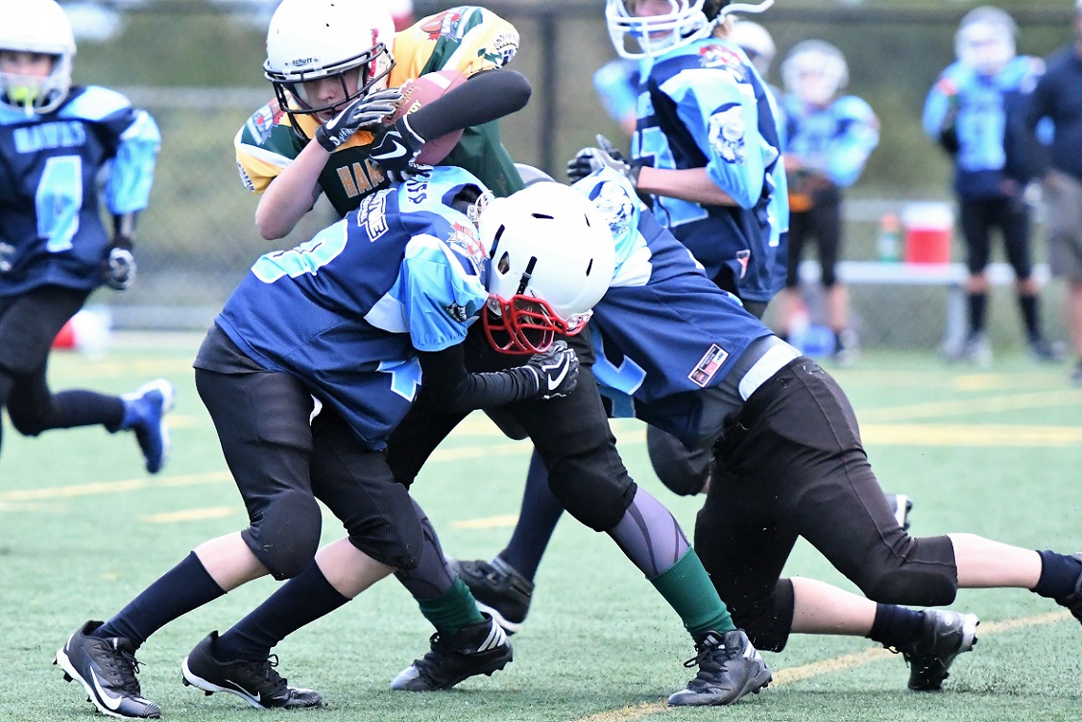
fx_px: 8117
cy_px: 361
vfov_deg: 5.1
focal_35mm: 270
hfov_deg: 7.6
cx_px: 541
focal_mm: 180
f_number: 2.8
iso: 7200
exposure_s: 1/1000
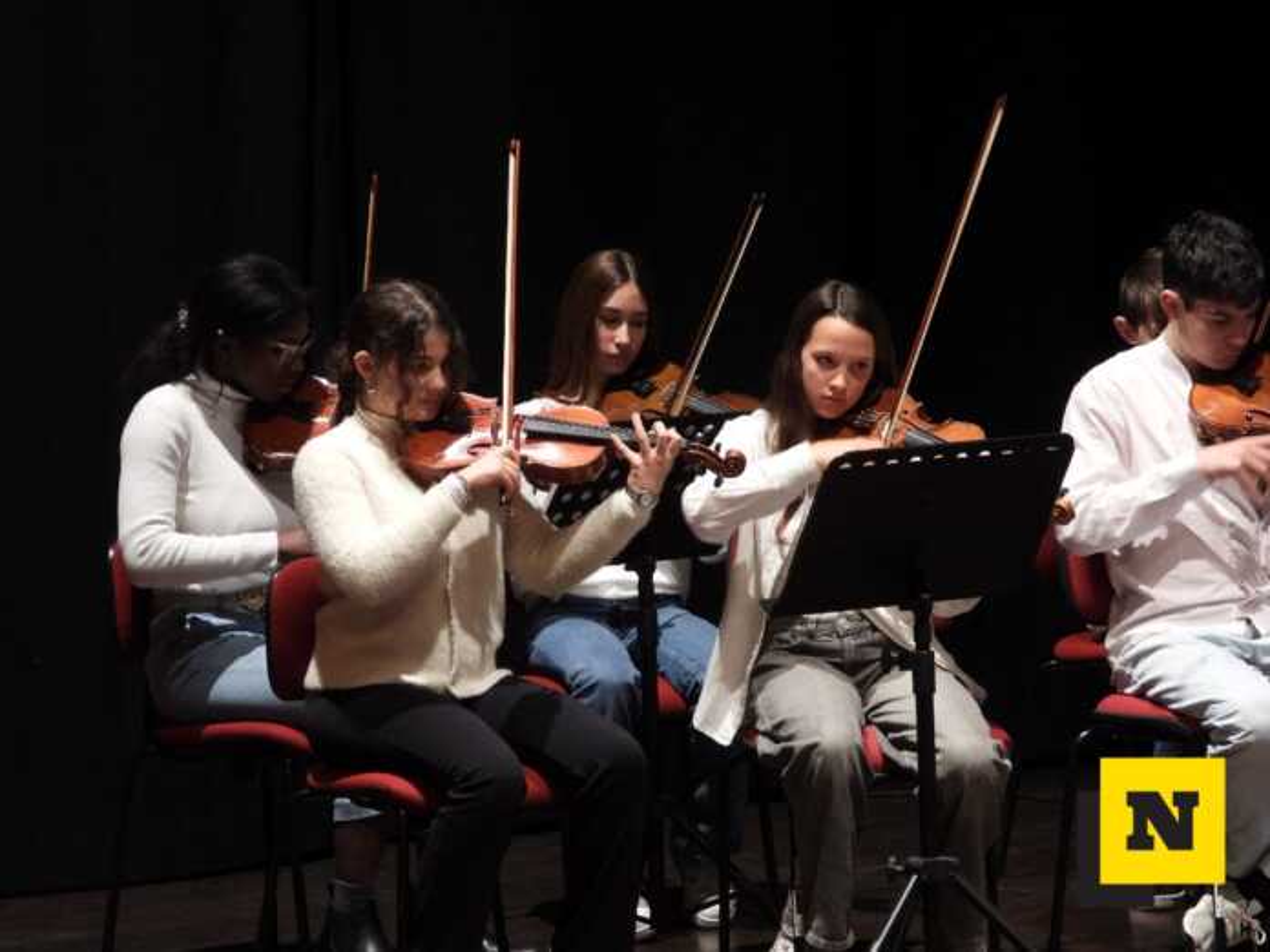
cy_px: 476
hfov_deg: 10.7
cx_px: 635
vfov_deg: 8.0
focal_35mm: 185
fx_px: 6787
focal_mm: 33.2
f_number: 4.5
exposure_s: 1/20
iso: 400
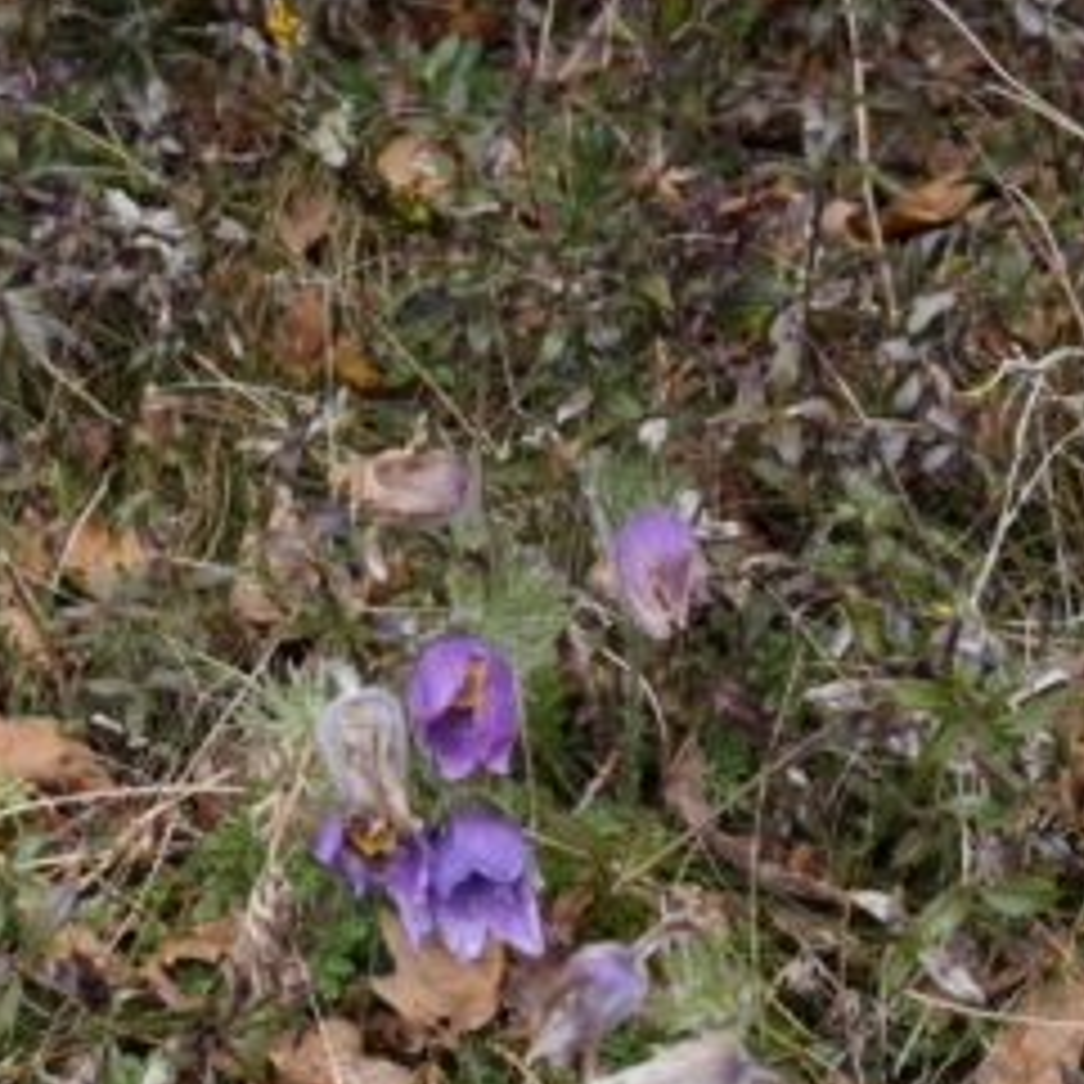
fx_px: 3118
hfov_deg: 19.5
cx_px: 234
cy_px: 942
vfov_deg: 19.4
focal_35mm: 88
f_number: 5.6
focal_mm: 26
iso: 200
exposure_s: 1/200
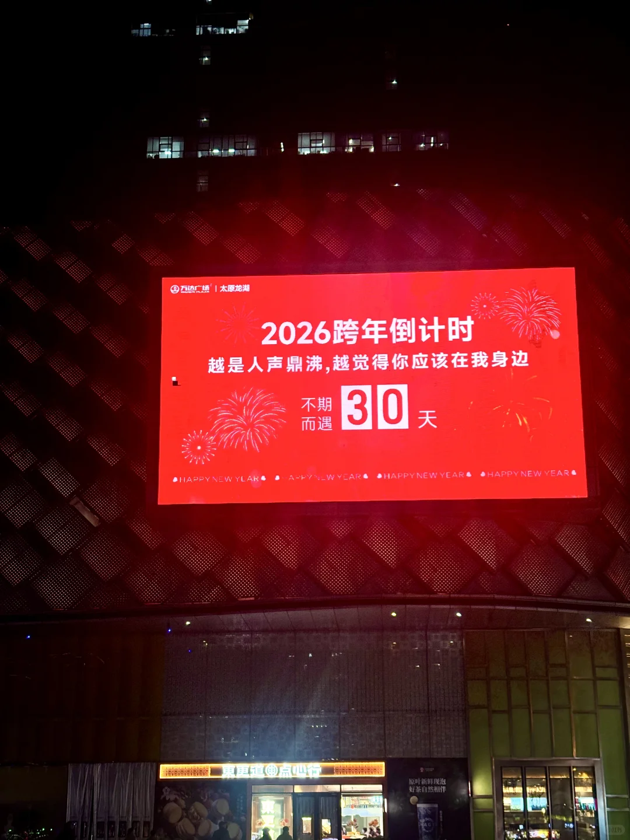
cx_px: 315
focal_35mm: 52
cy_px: 420
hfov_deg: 28.0
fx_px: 1262
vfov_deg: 36.8
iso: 50
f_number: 1.6
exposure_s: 1/120
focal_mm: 5.96
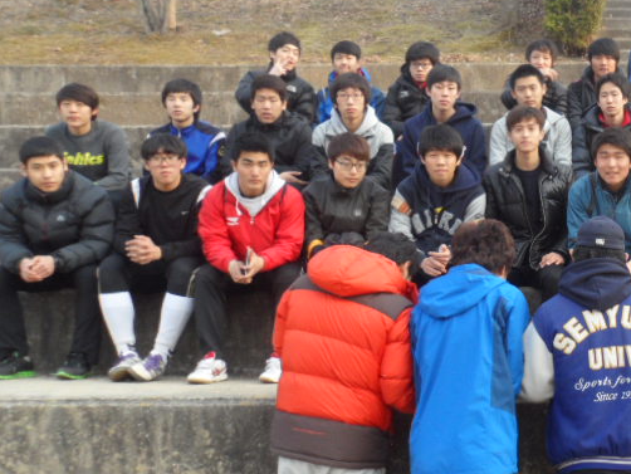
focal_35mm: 53
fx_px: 967
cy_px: 253
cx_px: 602
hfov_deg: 33.6
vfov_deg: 27.5
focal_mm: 4.9
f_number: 3.3
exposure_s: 1/90
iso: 80
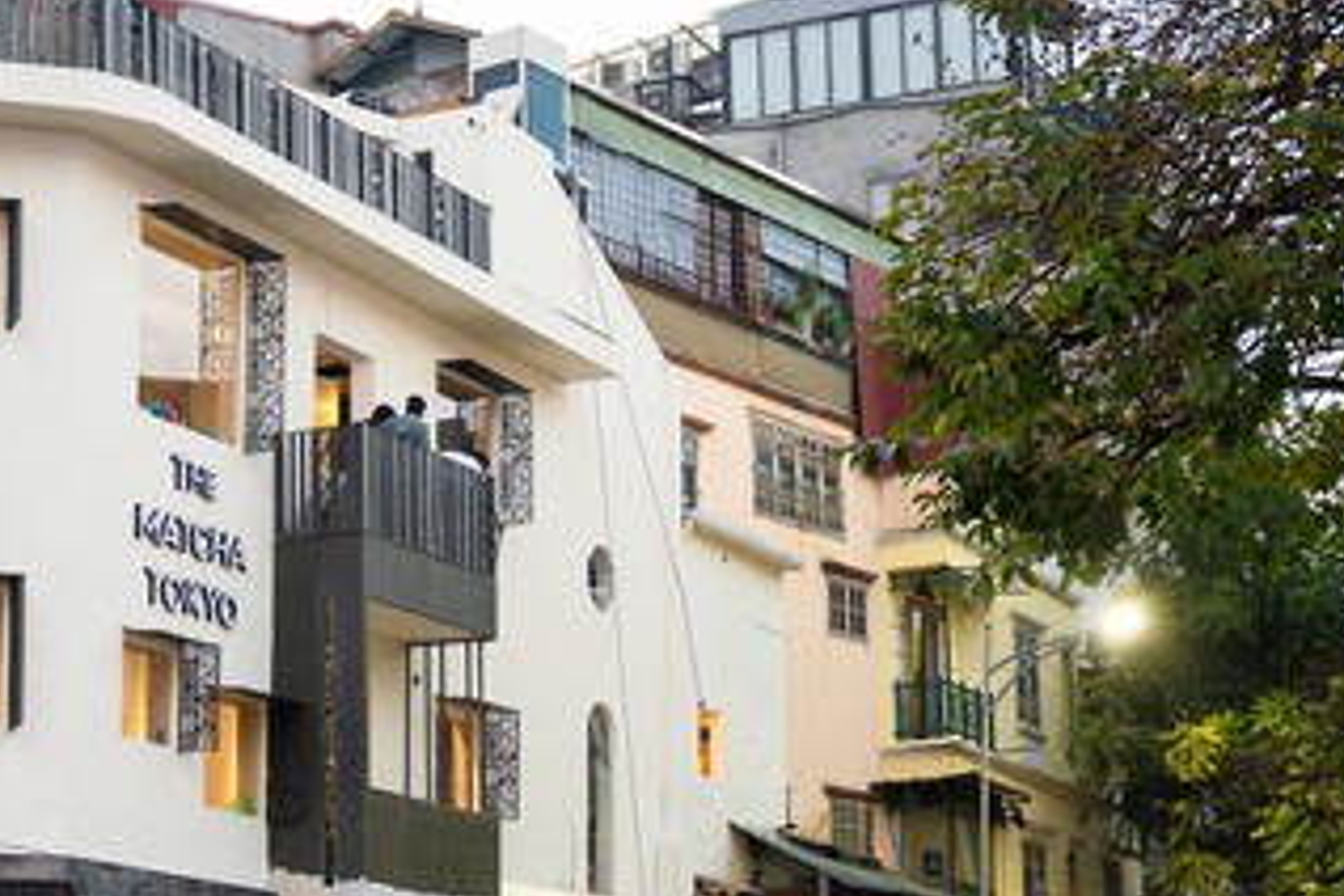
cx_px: 232
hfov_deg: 24.0
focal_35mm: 83
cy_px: 613
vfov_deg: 16.4
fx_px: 3098
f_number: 2.8
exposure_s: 1/250
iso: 1000
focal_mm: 40
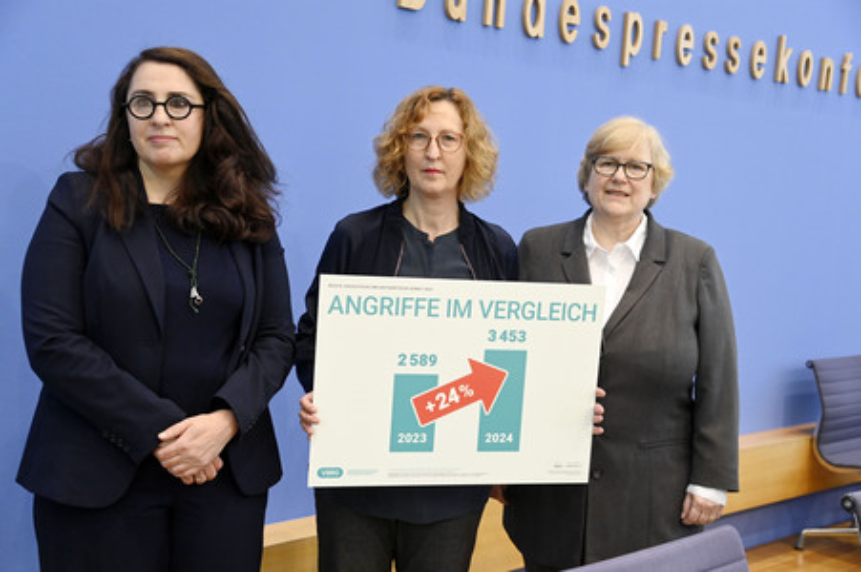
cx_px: 430
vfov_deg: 28.0
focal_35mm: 48
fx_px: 1147
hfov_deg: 41.1
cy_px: 286
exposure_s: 1/500
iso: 4000
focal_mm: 48
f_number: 4.5
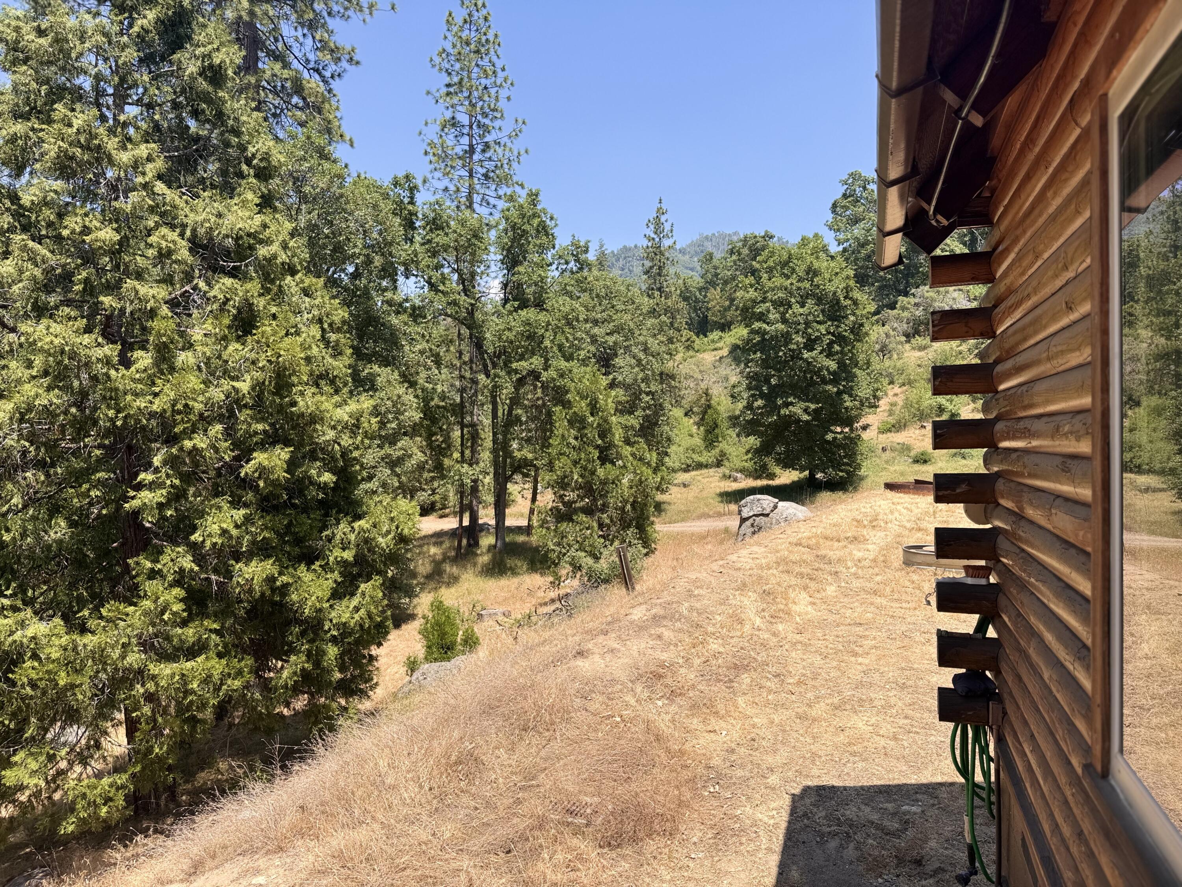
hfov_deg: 71.6
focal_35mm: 24
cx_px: 591
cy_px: 444
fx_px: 820
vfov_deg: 56.8
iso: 80
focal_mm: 6.76
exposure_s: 1/2833
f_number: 1.78
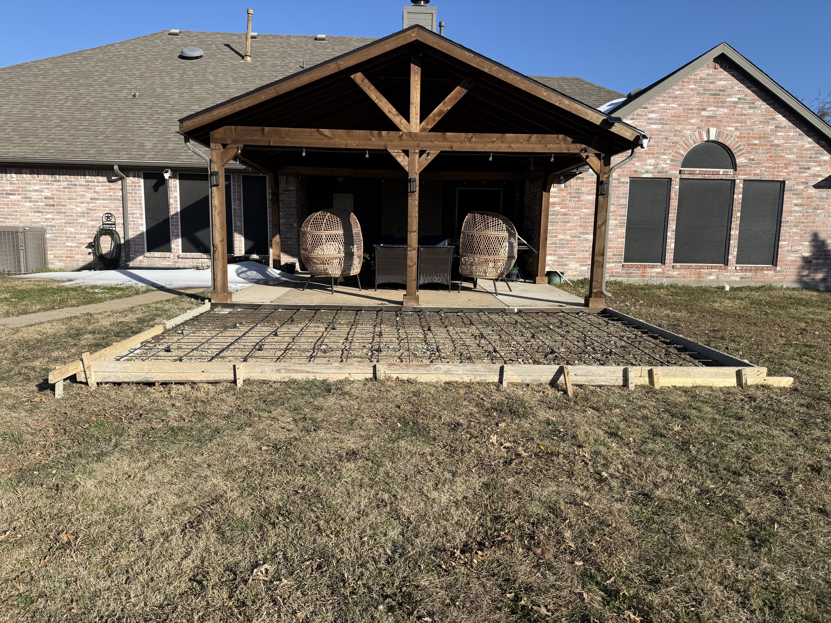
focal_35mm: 24
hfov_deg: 71.6
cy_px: 312
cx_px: 416
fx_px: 576
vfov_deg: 56.8
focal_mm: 6.76
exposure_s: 1/4167
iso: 80
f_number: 1.78
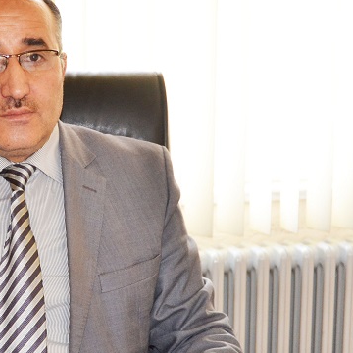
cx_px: 30
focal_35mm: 85
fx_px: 981
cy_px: 218
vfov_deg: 20.4
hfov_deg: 20.0
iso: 720
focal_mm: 26
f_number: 4
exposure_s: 1/60
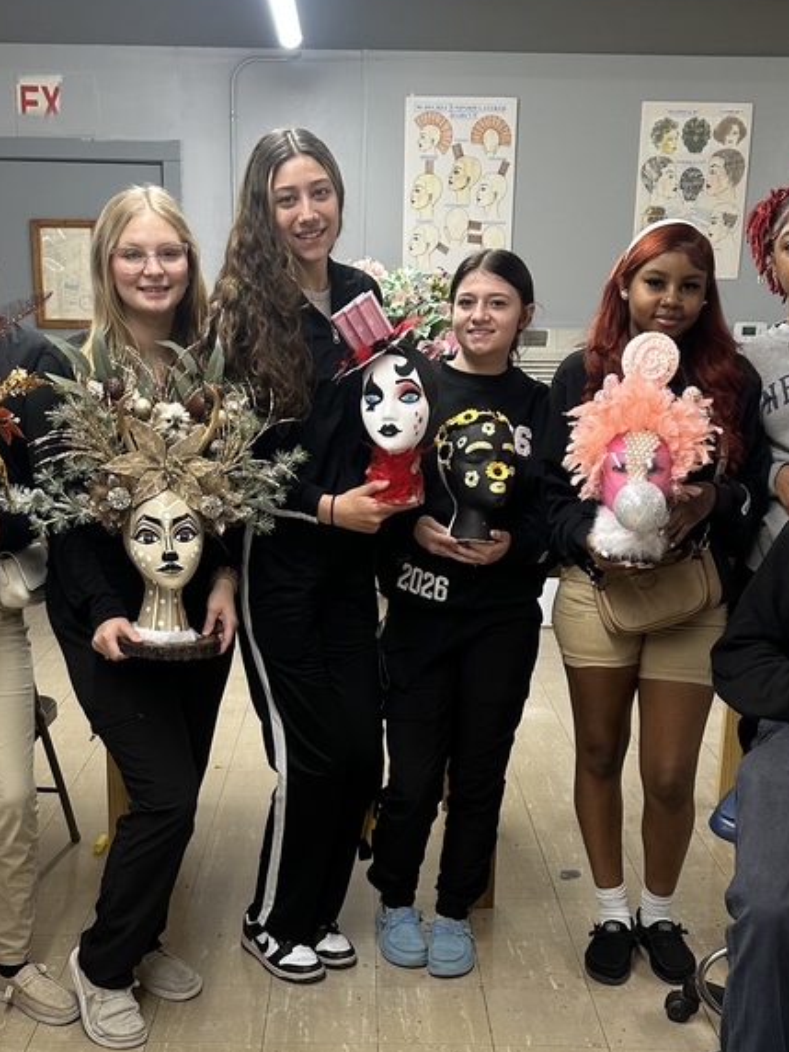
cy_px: 682
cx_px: 375
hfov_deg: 33.6
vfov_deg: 43.4
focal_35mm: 43
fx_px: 1307
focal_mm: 6.86
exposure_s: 1/60
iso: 125
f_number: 1.78
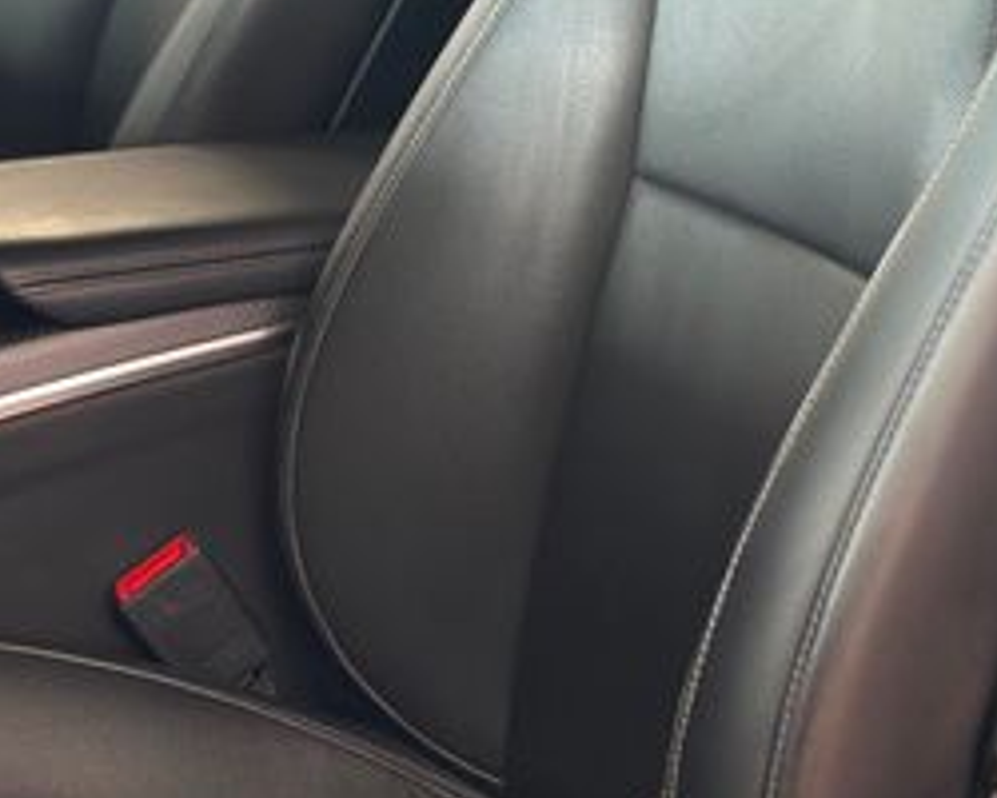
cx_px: 562
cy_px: -112
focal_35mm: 120
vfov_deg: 12.6
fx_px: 3541
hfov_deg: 16.0
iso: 160
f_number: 1.78
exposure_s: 1/60
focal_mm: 6.86
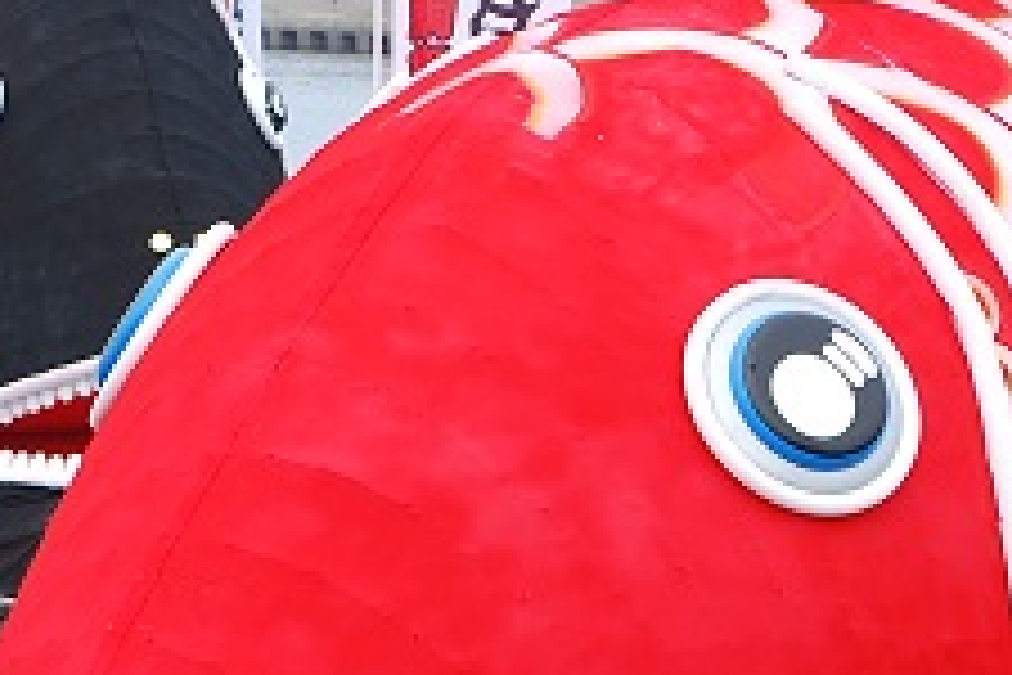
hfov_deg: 7.6
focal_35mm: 272
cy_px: 529
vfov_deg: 5.0
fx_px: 7646
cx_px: 351
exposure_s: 1/400
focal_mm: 68
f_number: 5
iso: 200
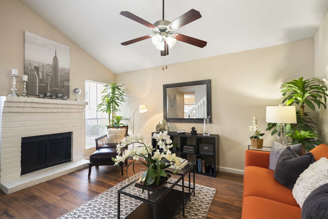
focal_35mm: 16
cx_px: 164
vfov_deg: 73.7
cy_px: 110
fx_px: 146
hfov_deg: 96.7
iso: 800
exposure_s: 1.3
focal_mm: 16
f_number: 8
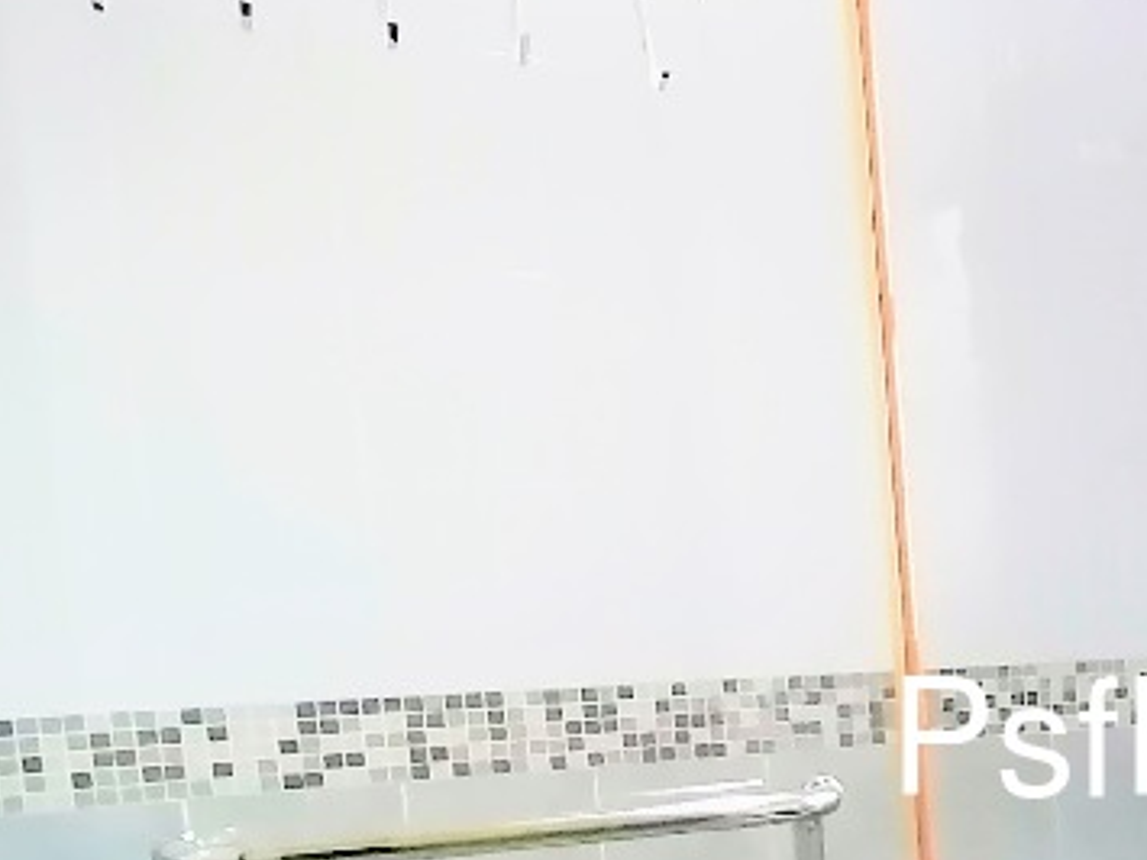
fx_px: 1623
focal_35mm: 49
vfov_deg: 28.6
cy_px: 753
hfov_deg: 30.7
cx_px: 1483
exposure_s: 1/25
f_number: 2.4
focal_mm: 1.78
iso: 400
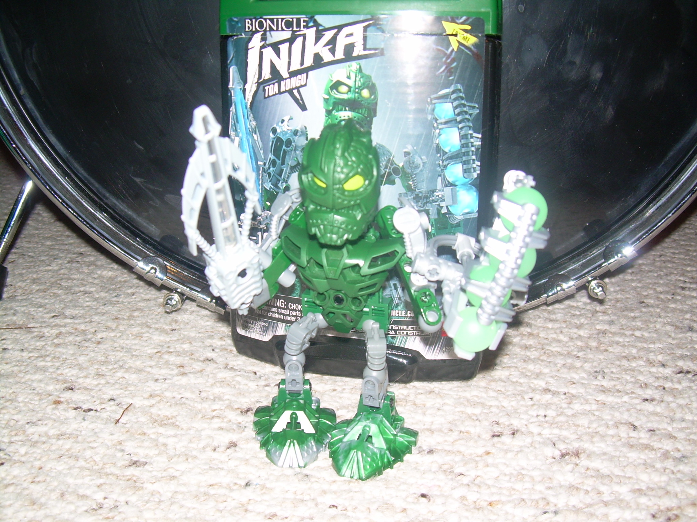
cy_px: 261
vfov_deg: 37.7
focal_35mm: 38
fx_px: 765
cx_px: 348
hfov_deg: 49.0
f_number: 2.8
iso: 50
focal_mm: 6.3
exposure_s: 1/60
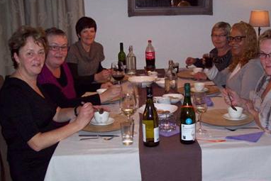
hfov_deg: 40.2
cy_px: 88
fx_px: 369
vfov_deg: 27.5
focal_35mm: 49
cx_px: 154
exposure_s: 1/64
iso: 200
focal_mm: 6
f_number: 2.7
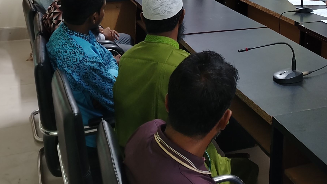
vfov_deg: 19.2
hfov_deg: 34.9
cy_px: -52
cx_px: 263
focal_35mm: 58
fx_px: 503
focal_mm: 5.25
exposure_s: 1/25
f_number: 1.75
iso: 859
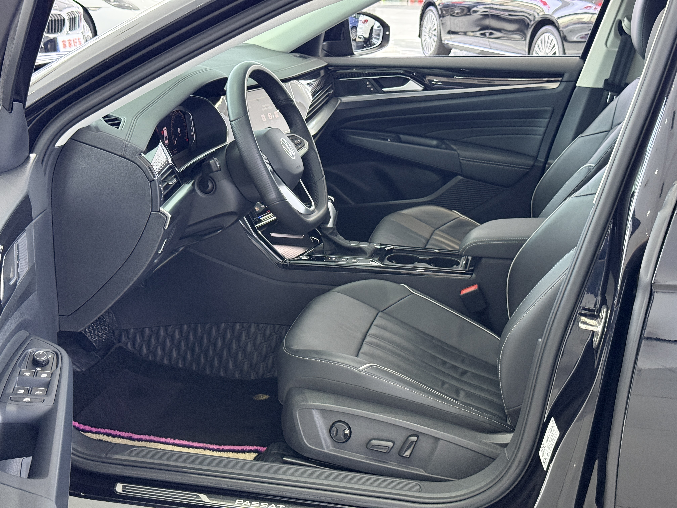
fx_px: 939
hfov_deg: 39.7
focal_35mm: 48
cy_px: 254
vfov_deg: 30.3
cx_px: 338
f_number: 1.78
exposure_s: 1/33
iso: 320
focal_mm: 6.76
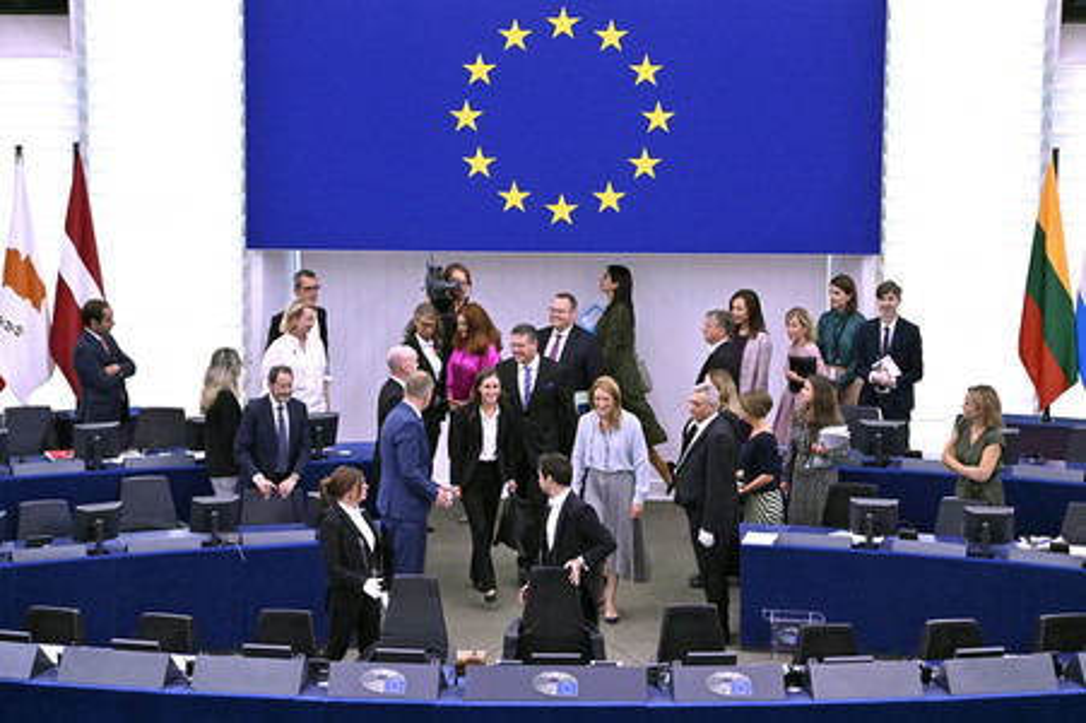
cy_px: 362
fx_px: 5577
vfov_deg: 7.4
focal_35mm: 185
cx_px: 543
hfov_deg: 11.1
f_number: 5.3
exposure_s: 1/1000
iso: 10000
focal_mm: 185
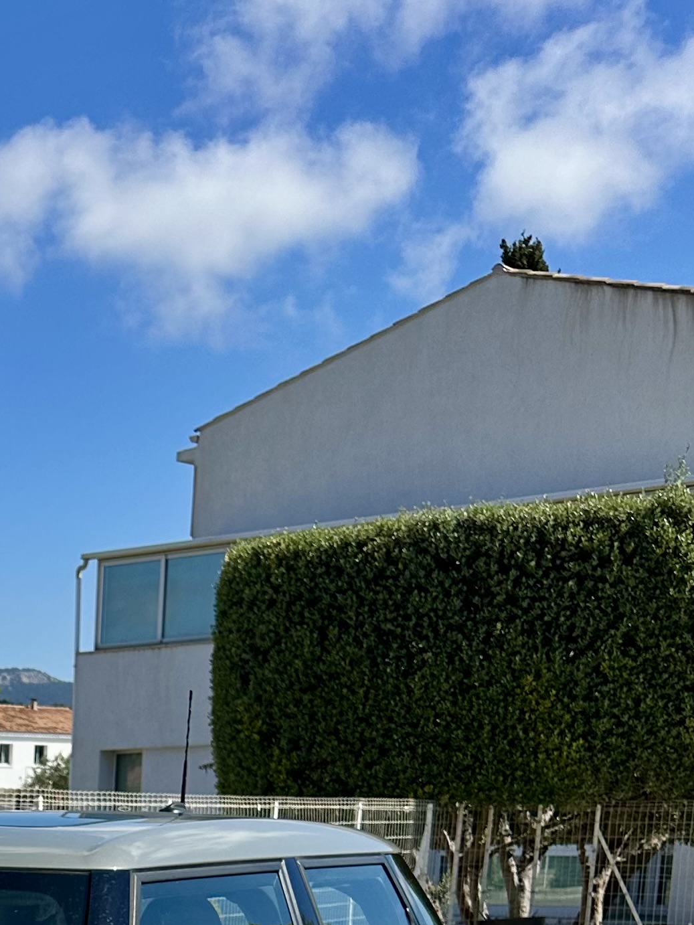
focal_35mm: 70
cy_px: 1285
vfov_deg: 23.6
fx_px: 1871
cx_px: -209
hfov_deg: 19.4
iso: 80
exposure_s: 1/5848
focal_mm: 6.86
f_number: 1.78
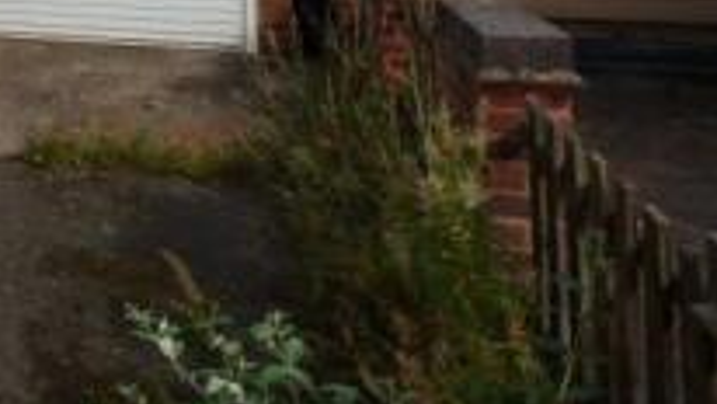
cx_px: -174
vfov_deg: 20.6
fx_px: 951
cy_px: -193
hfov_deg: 32.8
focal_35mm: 50
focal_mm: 10
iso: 400
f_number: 20
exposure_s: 1/160
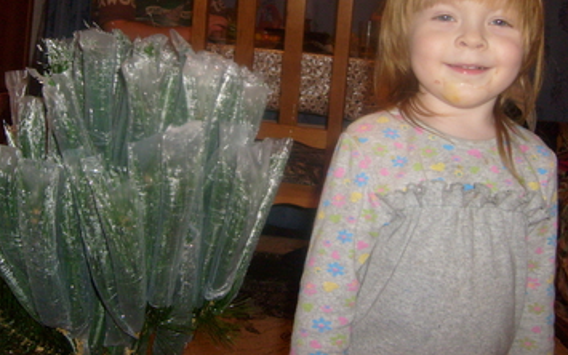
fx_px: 728
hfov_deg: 42.6
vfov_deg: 27.0
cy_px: 86
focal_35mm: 47
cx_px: 280
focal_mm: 5.8
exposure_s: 1/45
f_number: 2.8
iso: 100
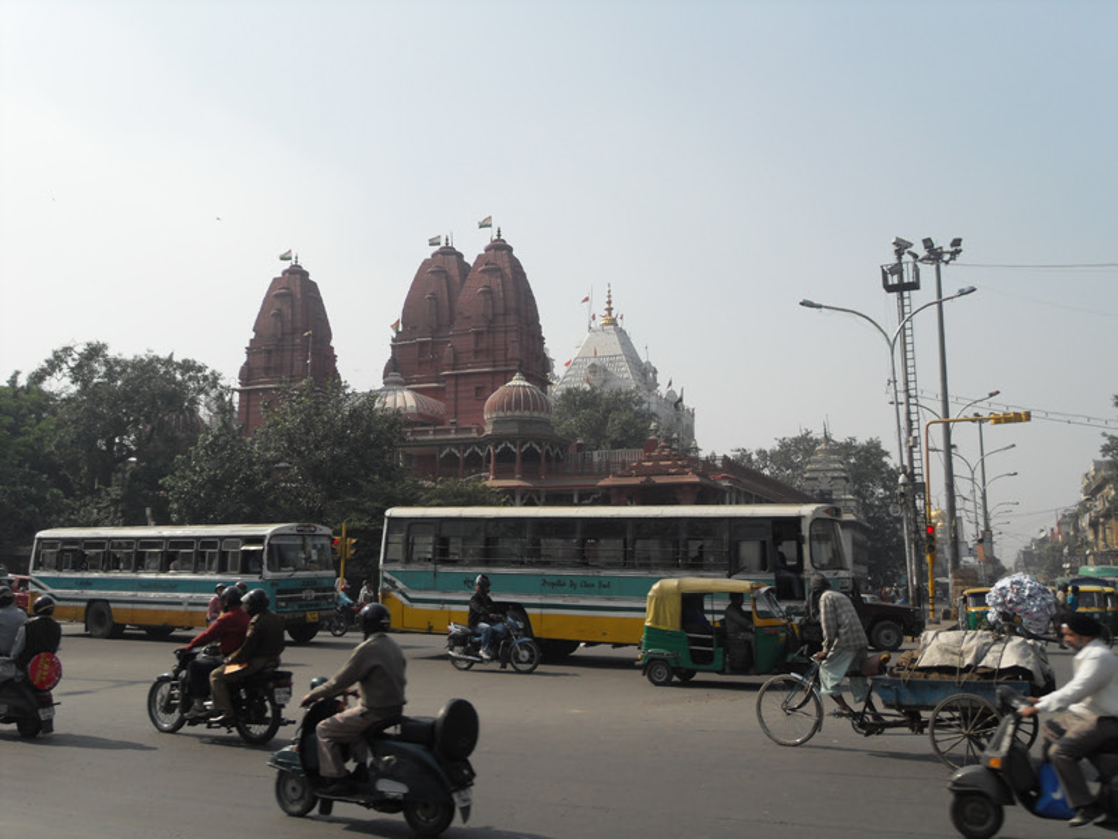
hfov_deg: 52.6
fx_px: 1130
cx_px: 559
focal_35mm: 35
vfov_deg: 40.7
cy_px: 420
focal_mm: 7.5
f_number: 8.1
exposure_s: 1/250
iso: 80
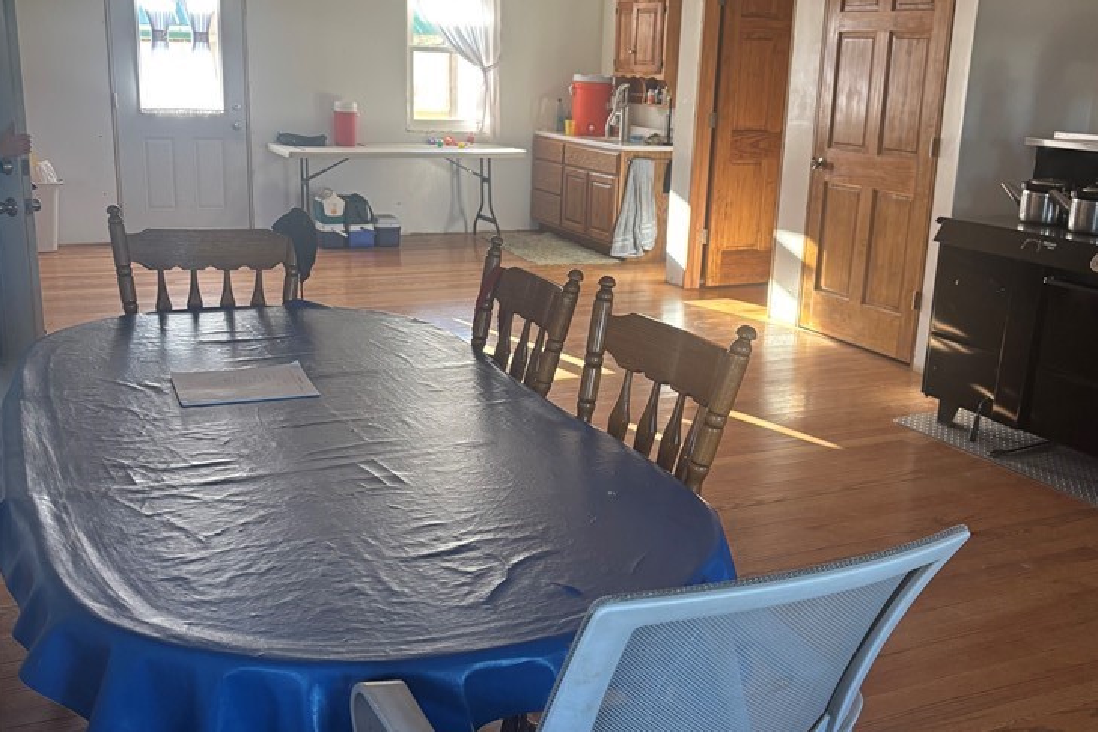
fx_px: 1159
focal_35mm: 38
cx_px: 572
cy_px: 358
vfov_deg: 35.1
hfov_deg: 50.7
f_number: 1.6
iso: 125
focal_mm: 5.96
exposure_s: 1/120
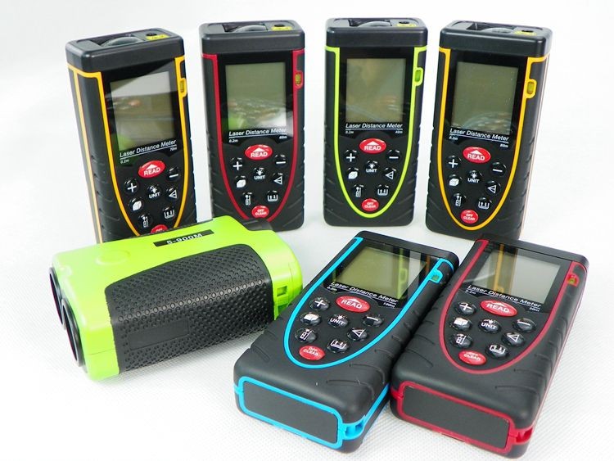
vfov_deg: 35.2
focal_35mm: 41
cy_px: 230
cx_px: 307
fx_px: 727
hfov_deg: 45.8
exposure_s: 1/80
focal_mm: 7.3
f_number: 3.2
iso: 64
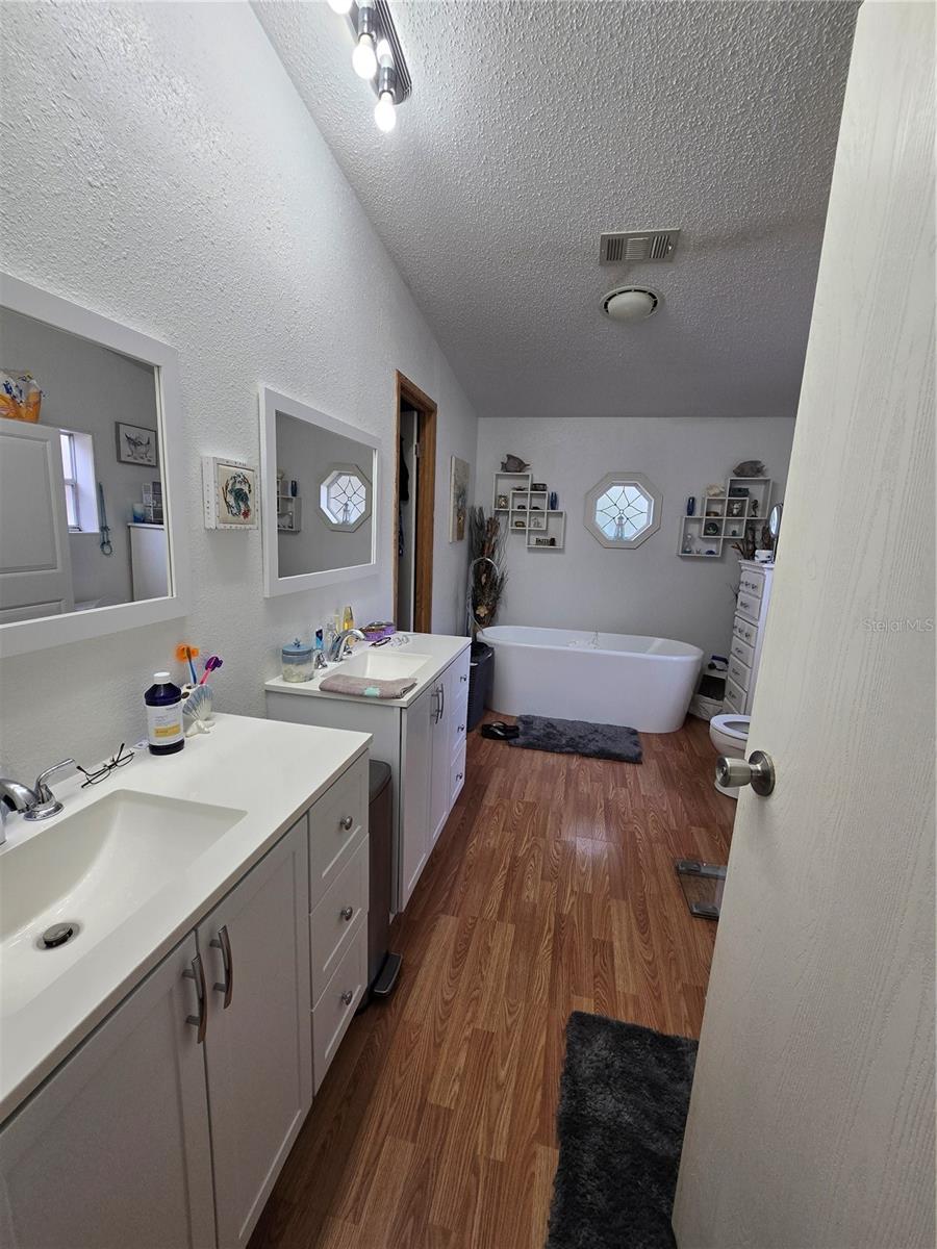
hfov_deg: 89.9
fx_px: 469
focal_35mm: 13
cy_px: 624
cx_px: 468
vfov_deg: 106.2
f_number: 2.2
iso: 64
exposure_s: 1/120
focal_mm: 2.2
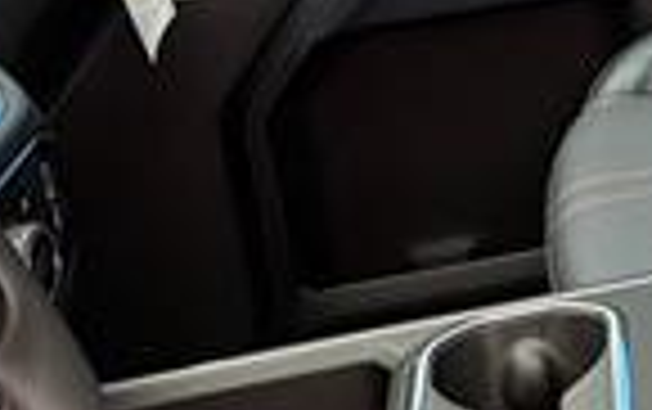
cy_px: -306
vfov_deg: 11.0
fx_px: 1992
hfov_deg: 15.6
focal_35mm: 112
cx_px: 1223
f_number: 1.78
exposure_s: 1/60
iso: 320
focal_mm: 6.76
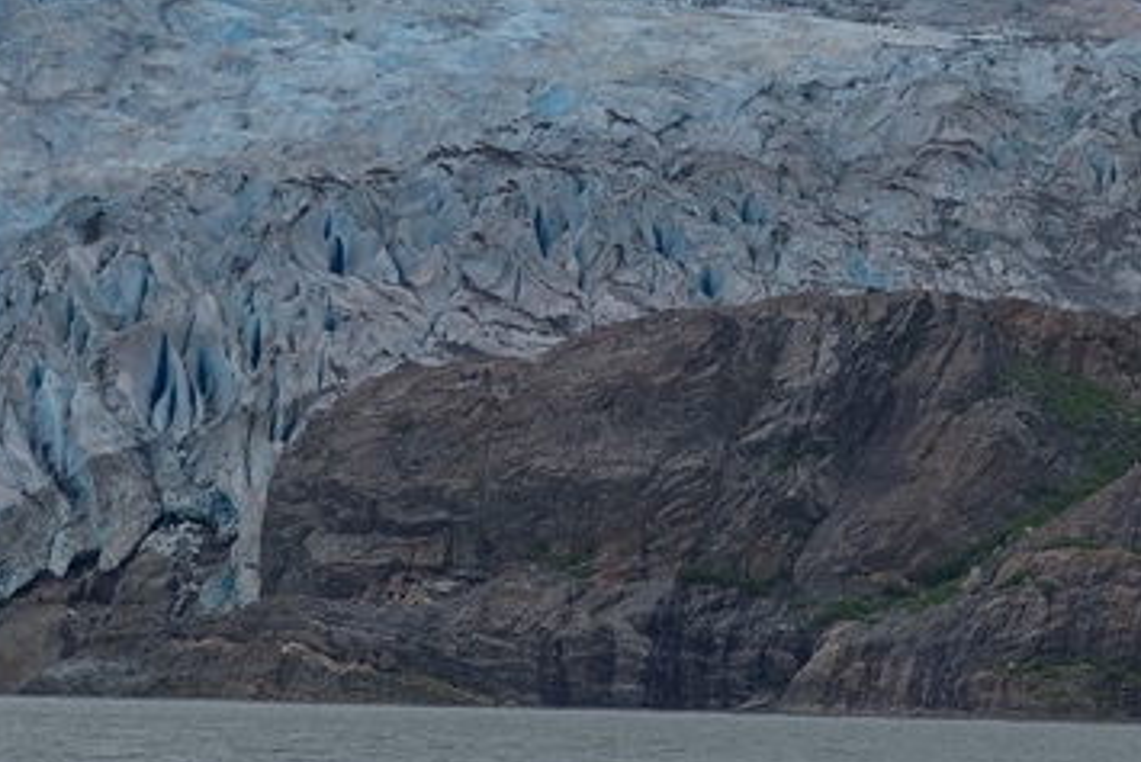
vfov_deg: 4.4
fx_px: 9829
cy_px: 228
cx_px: 736
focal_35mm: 310
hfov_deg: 6.6
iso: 100
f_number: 9
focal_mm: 86
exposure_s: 1/320
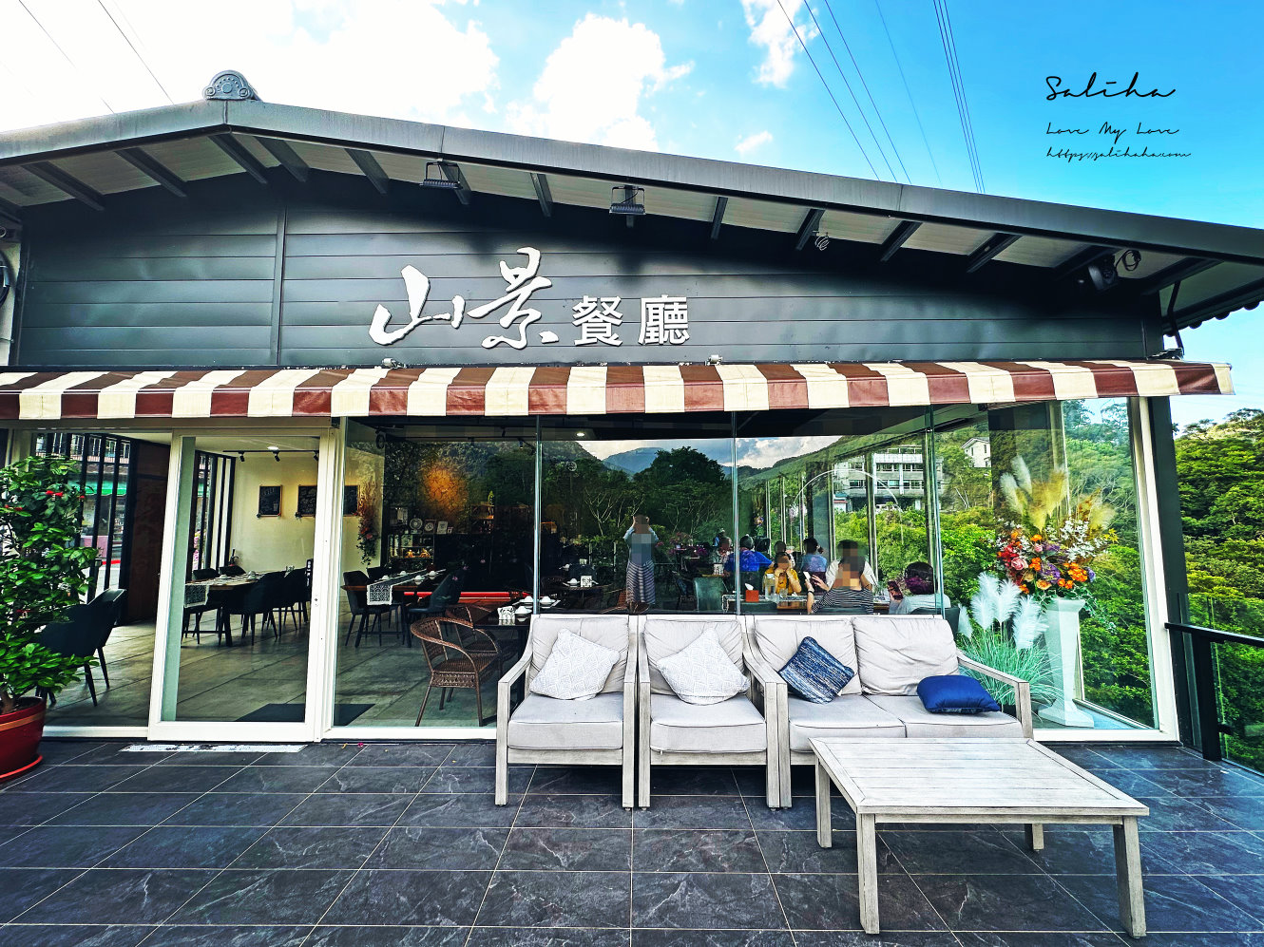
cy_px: 474
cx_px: 632
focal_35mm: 14
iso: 40
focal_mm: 2.22
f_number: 2.2
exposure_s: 1/248
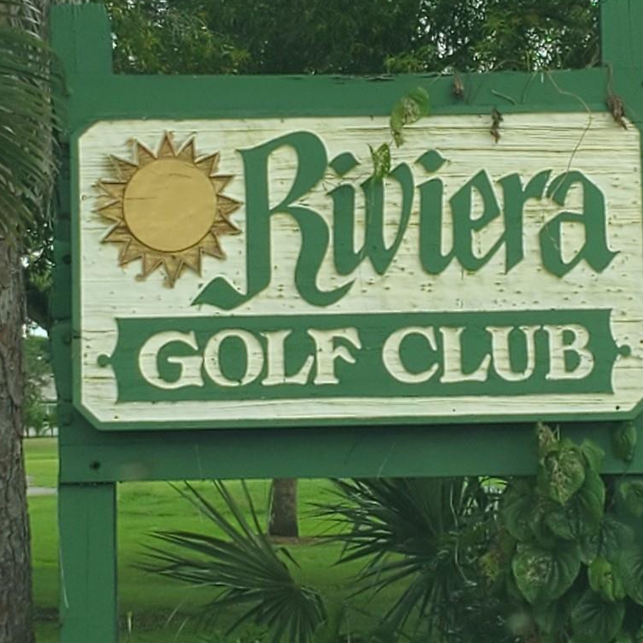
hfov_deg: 52.3
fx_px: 651
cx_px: 369
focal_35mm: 31
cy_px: 319
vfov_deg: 52.5
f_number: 2.4
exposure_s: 1/565
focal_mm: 4.3
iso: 50
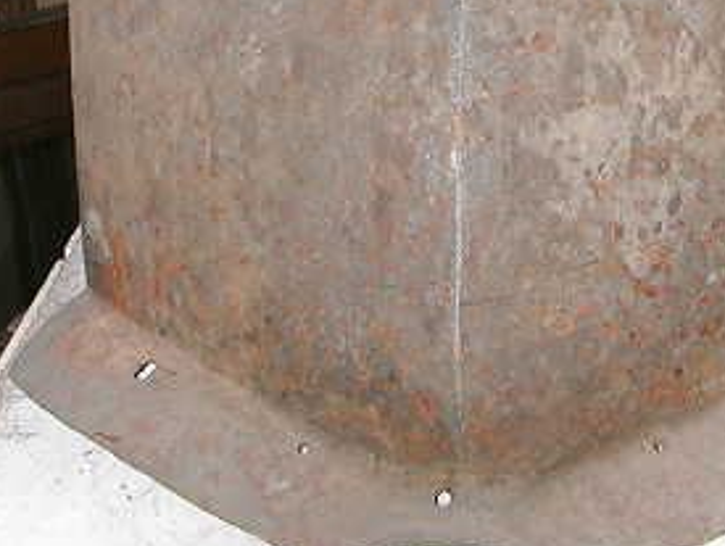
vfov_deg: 16.9
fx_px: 1804
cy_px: 11
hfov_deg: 22.7
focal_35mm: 86
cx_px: 451
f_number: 2.7
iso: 100
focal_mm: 5.6
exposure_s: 1/59.9
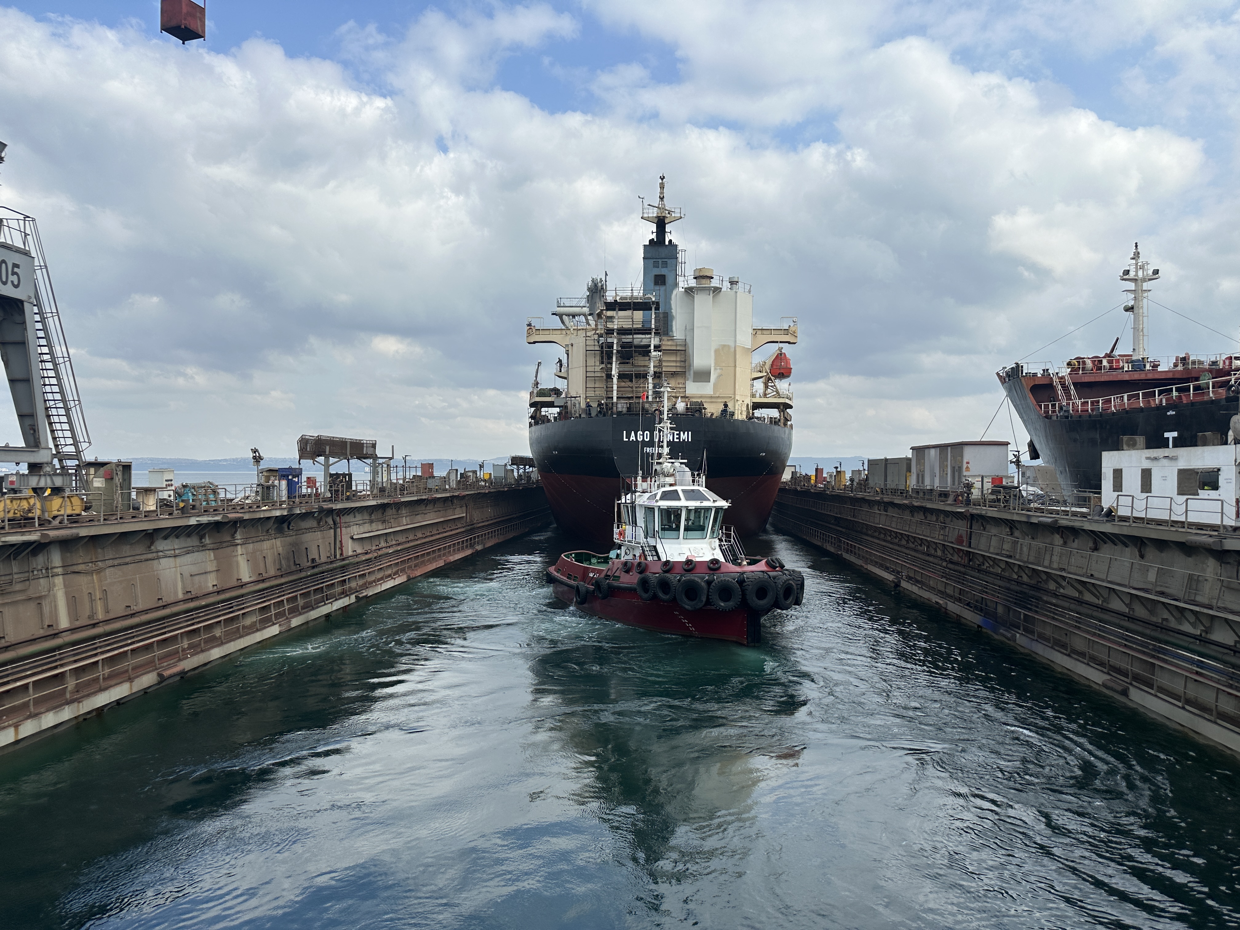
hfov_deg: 71.6
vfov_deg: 56.8
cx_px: 620
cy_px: 465
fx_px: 860
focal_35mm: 24
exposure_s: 1/5000
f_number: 1.78
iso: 80
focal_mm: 6.86
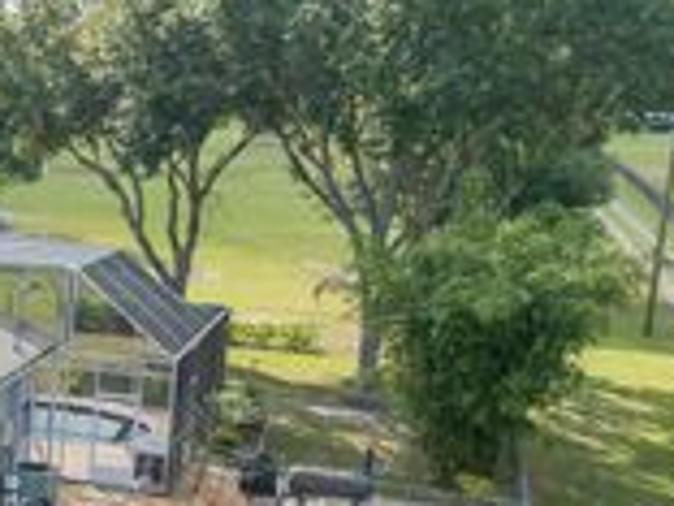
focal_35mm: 77
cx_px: -393
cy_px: 420
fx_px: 1499
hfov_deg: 20.7
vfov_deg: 18.9
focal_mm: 12.29
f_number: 2.8
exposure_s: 1/5000
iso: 330
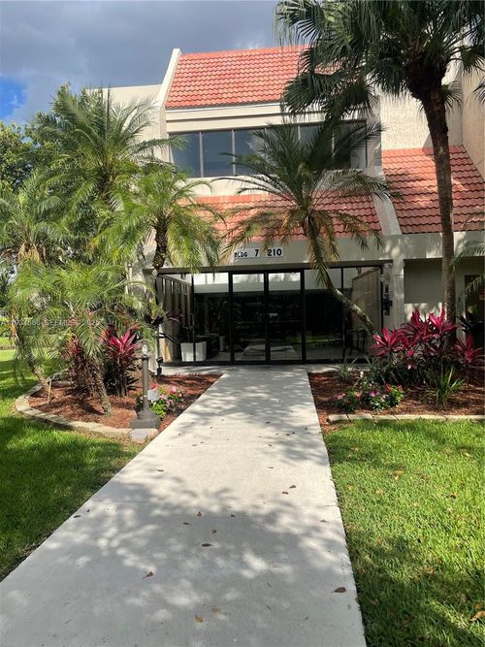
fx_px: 486
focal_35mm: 26
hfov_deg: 53.0
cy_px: 324
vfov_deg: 67.3
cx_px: 242
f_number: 1.6
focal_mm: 4.2
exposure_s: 1/3205
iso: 32
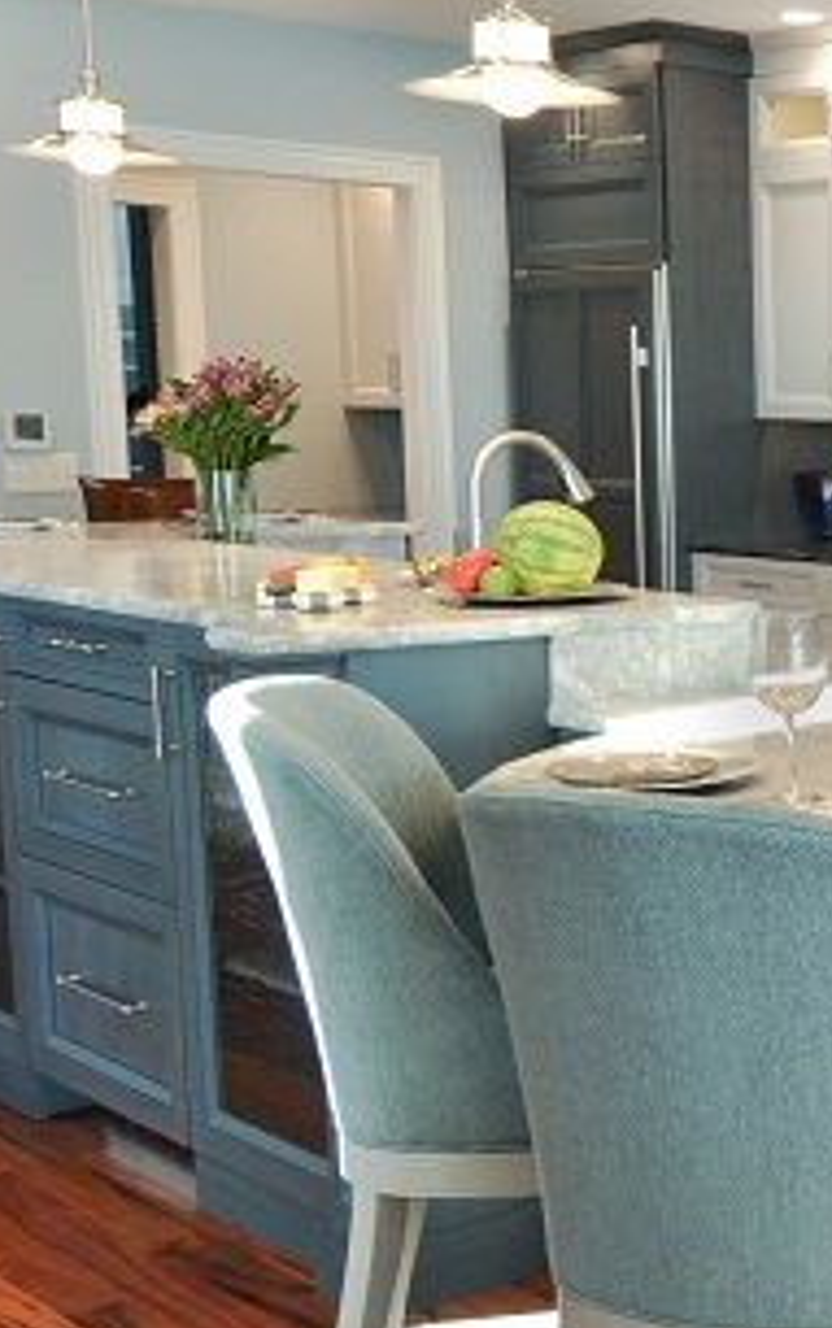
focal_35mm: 58
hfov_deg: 19.2
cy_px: 697
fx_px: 2119
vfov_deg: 34.8
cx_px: 1285
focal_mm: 13
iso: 400
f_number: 4
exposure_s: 1/60
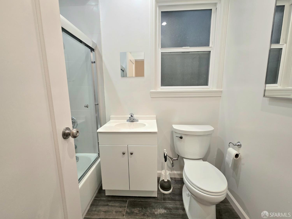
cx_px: 146
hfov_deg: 106.2
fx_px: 110
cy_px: 110
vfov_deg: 89.9
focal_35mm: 13
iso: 100
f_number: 2.2
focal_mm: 2.2
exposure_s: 1/60.2
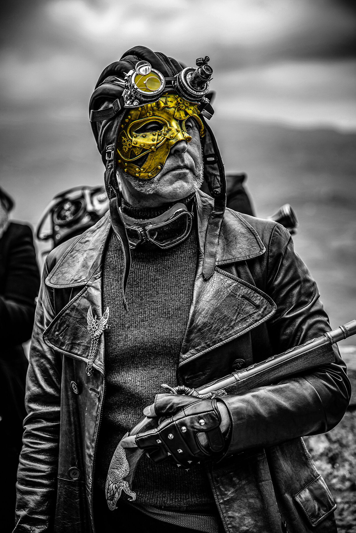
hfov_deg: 13.1
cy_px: 266
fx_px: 1556
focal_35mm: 105
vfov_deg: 19.4
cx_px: 178
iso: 100
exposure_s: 1/160
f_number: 4
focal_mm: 105
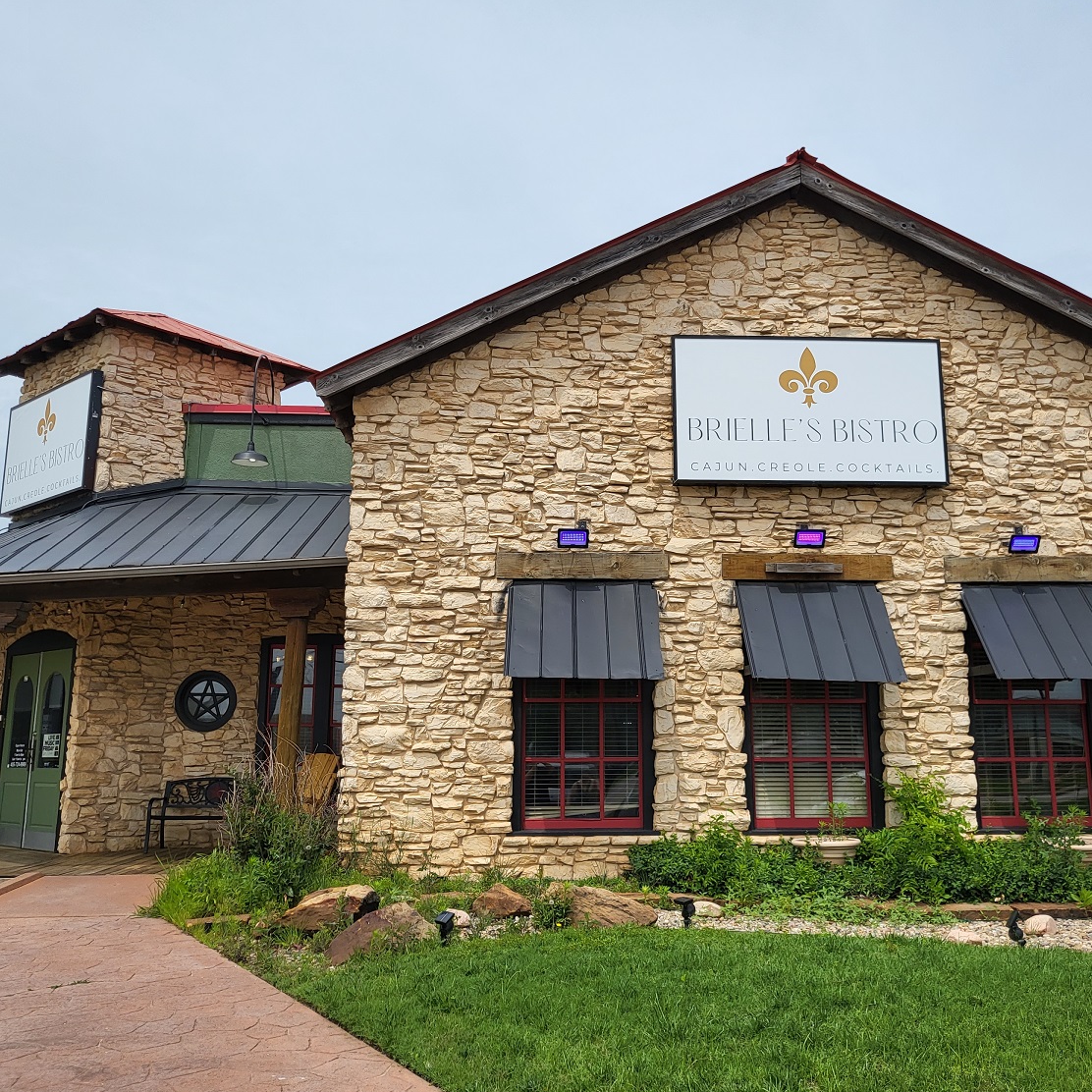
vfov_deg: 52.5
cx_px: 579
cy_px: 544
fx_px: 1106
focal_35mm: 31
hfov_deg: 52.5
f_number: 1.8
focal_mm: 4.25
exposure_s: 1/4120
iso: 50
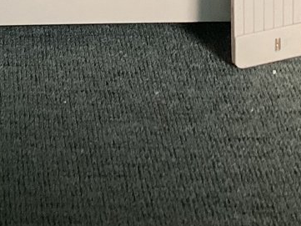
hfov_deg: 14.9
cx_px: 10
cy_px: -183
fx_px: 1131
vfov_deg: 10.7
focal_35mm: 130
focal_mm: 3.3
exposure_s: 1/60
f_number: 2.4
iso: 200
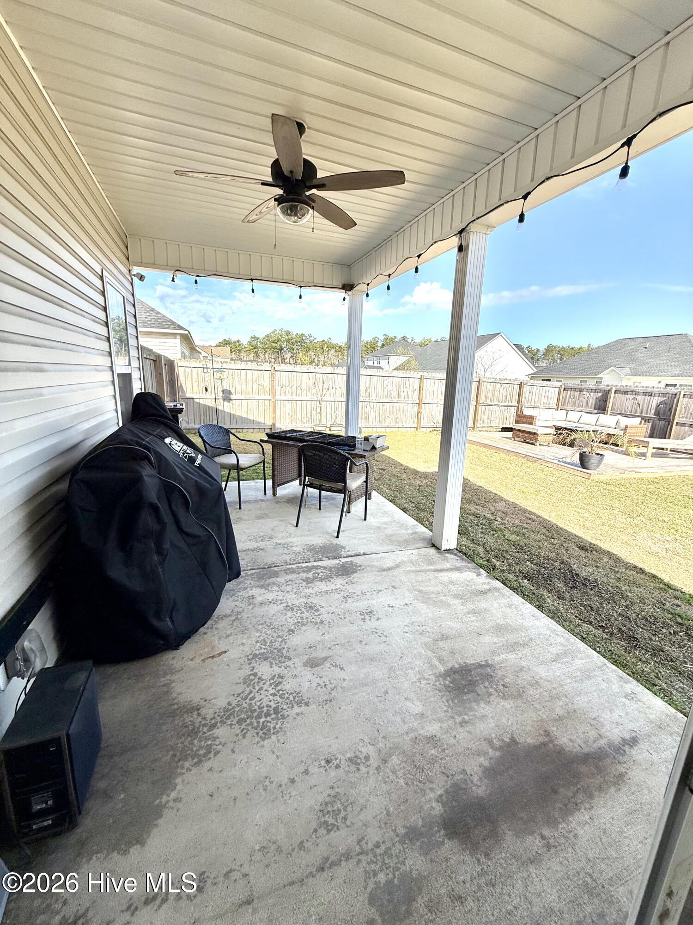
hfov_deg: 85.7
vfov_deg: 102.1
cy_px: 462
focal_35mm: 14
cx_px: 346
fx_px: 374
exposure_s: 1/1399
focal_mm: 2.22
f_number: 2.2
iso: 50
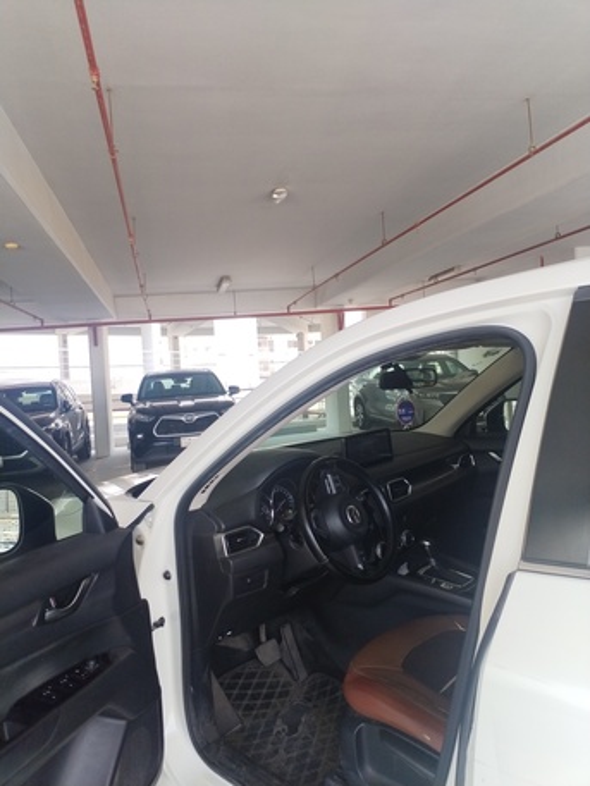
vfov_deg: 67.3
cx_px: 295
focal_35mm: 26
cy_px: 393
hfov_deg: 53.1
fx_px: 591
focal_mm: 4.75
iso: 100
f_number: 1.8
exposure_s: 1/142
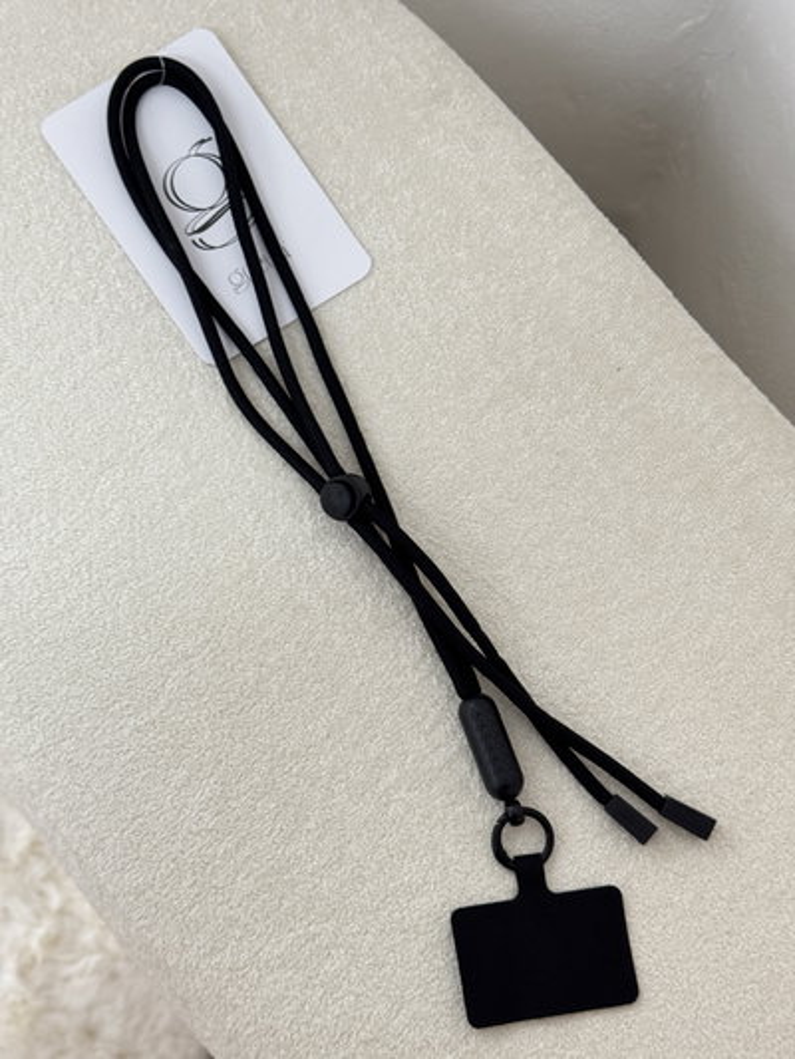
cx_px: 398
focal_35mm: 48
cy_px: 530
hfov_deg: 30.3
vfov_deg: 39.6
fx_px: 1469
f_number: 1.78
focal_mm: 6.76
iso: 125
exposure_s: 1/50
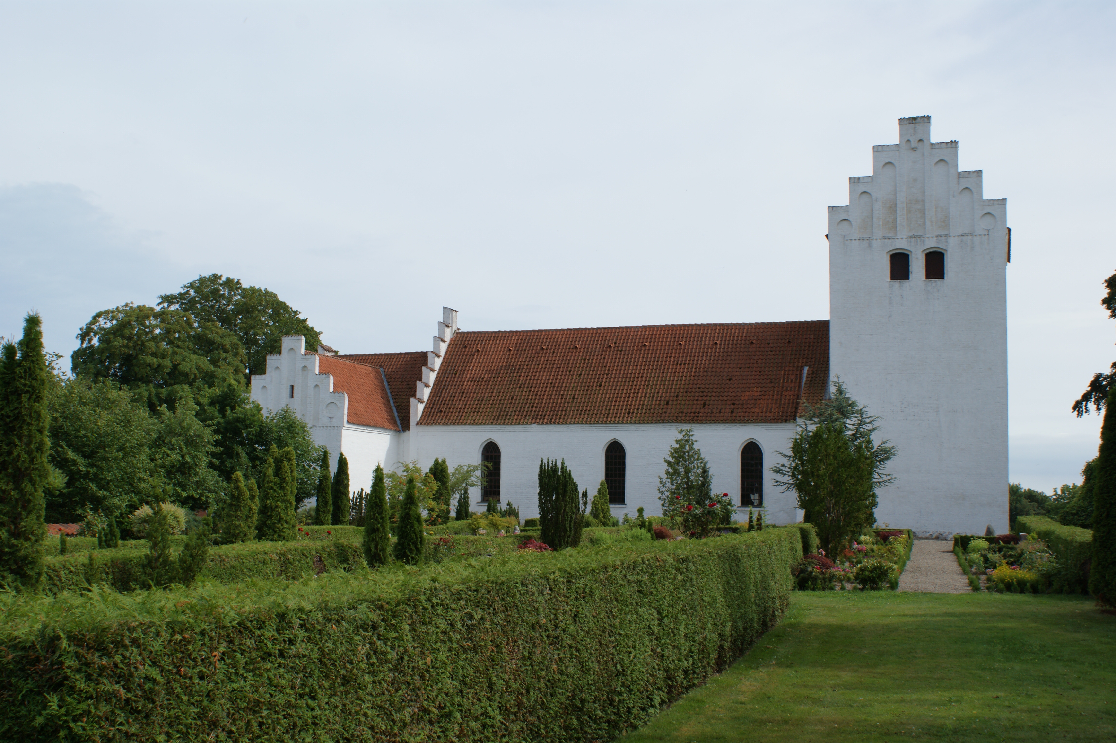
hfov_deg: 49.6
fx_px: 1208
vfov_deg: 34.2
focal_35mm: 39
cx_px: 558
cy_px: 372
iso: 100
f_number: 11
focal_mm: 26
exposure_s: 1/160
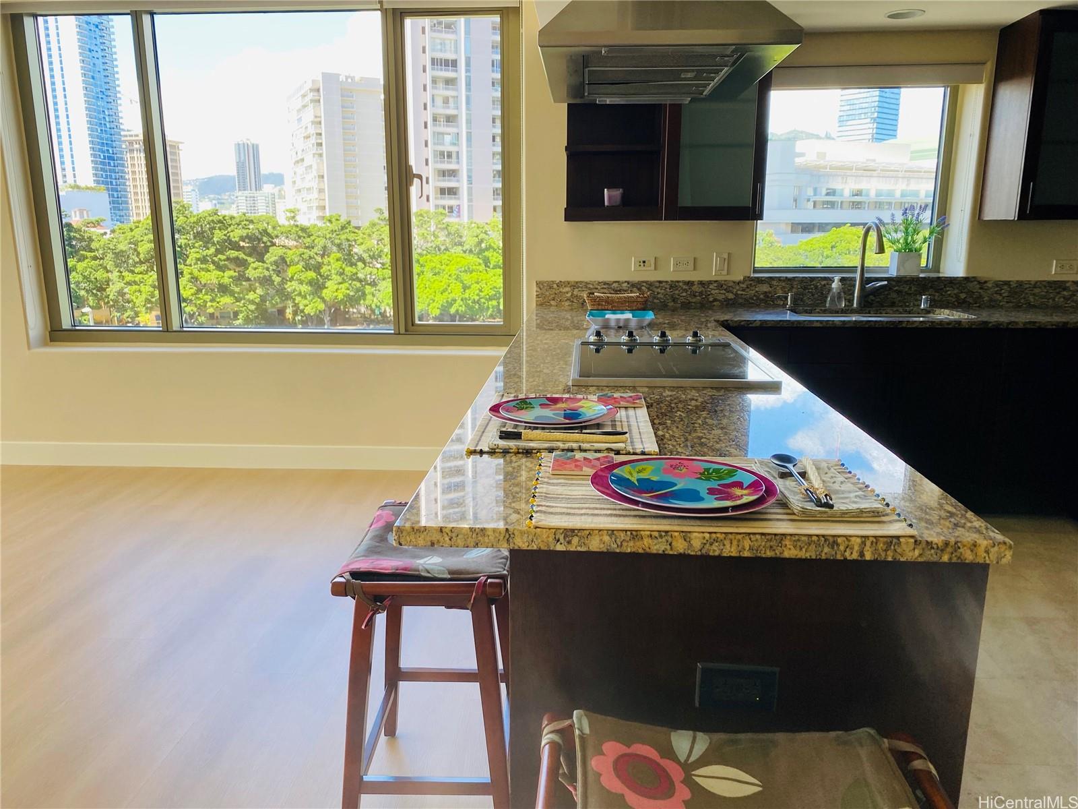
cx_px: 539
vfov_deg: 53.1
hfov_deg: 67.3
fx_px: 810
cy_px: 404
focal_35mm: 26
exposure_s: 1/121
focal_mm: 4.25
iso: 50
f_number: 1.8
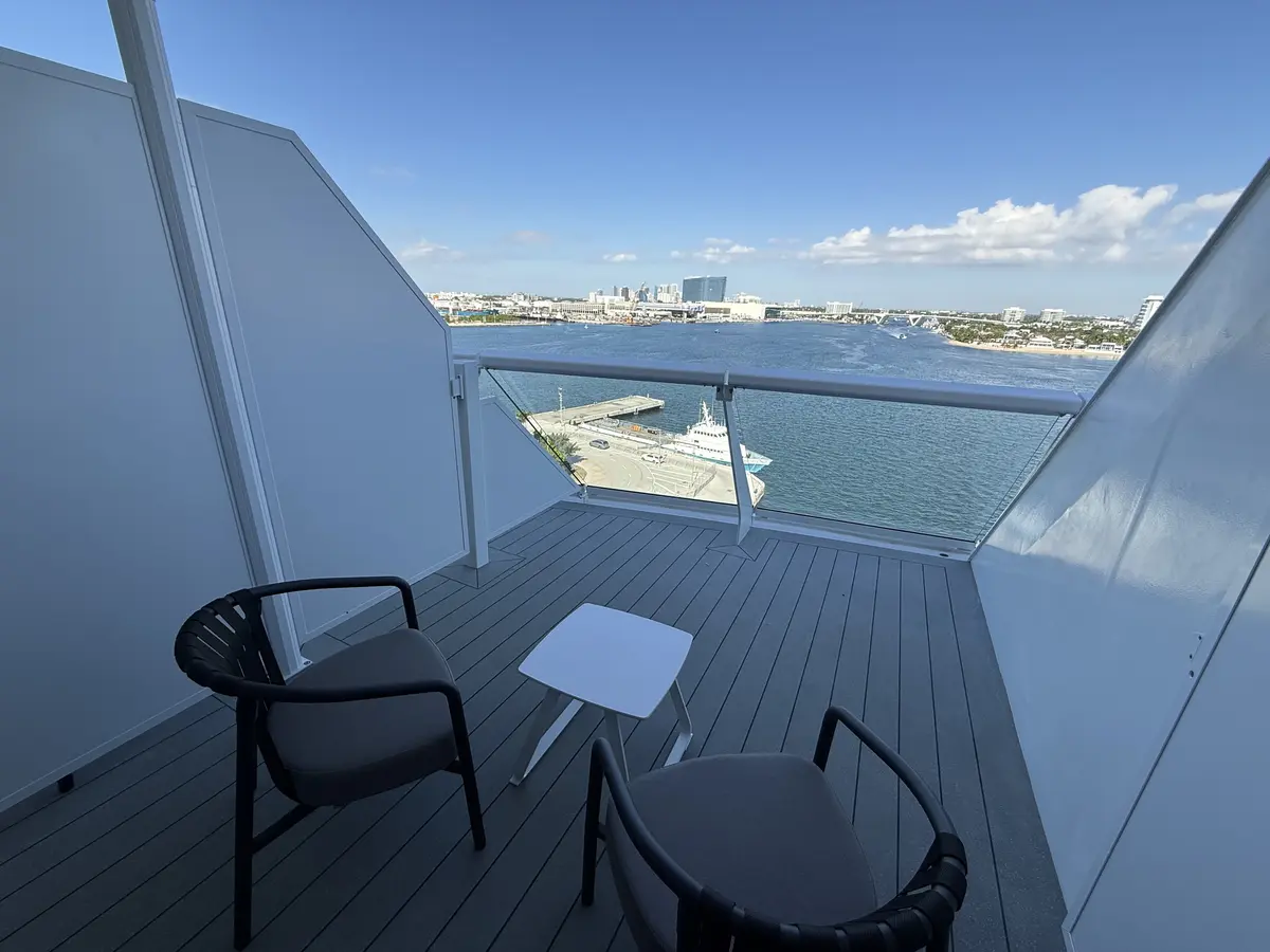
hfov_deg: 102.1
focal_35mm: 14
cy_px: 476
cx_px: 635
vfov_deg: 85.7
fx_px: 514
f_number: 2.2
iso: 50
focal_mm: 2.22
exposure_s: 1/1497
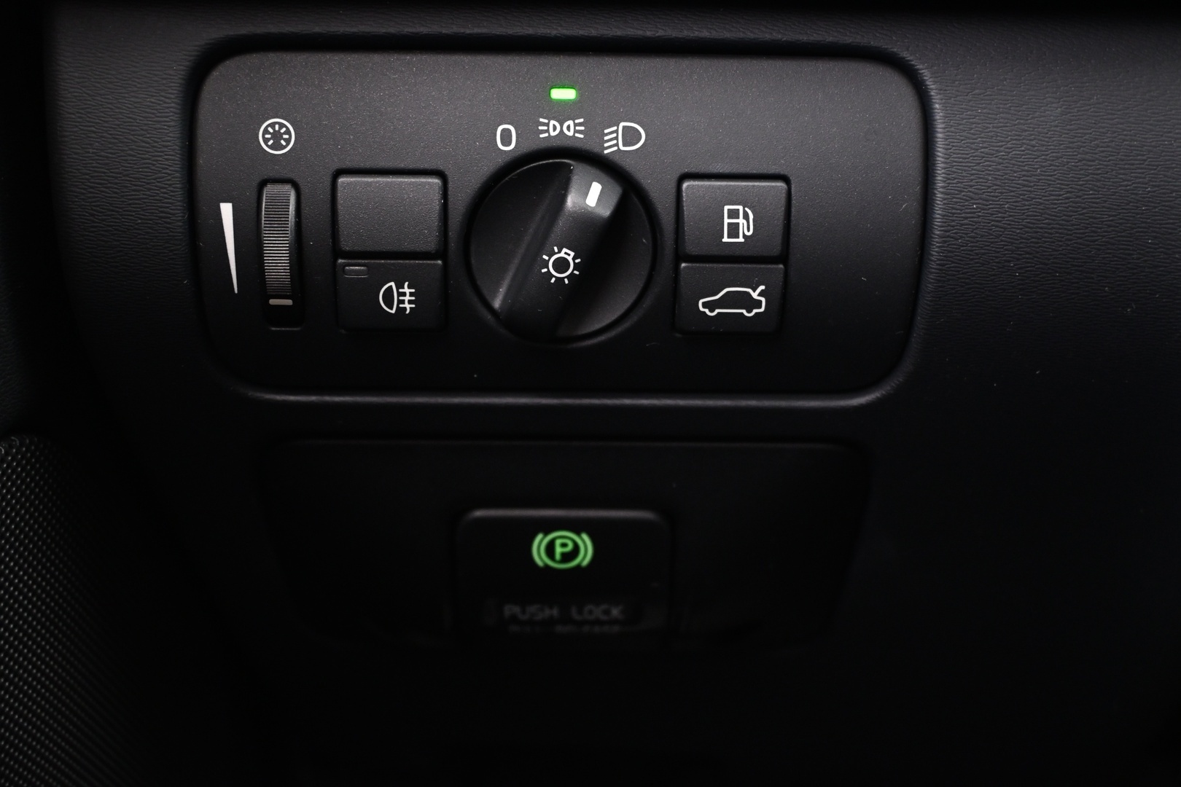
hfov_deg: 40.5
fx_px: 1599
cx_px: 590
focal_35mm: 49
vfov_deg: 27.7
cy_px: 394
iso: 1600
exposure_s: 1/2.5
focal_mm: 32.5
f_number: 5
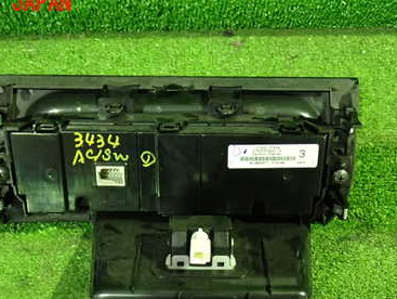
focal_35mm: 49
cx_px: 199
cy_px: 234
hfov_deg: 38.9
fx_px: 563
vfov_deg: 29.1
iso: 800
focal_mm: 5.4
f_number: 2.3
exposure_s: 1/20
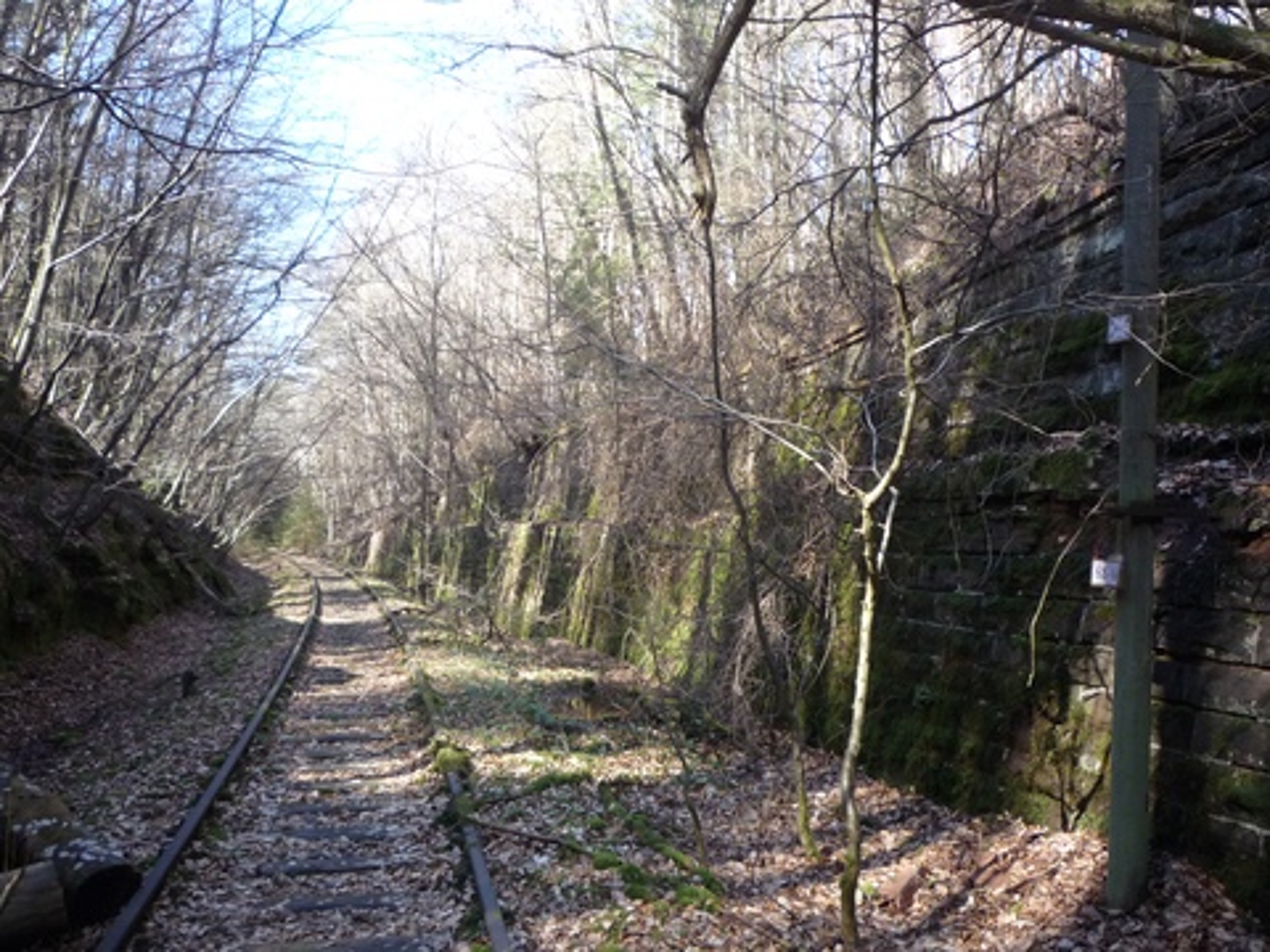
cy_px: 476
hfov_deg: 56.8
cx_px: 635
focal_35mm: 32
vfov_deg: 44.2
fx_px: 1174
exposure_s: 1/125
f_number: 3.3
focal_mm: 5.2
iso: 200
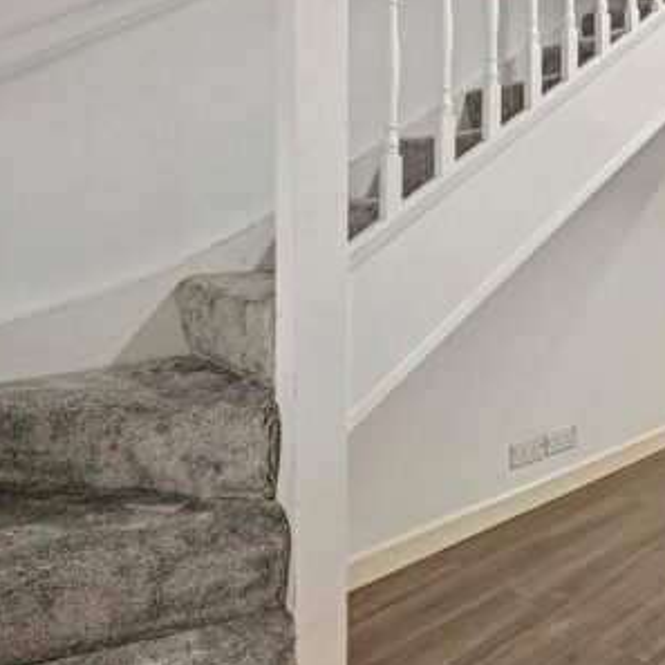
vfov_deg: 55.9
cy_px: 213
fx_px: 609
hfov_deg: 42.4
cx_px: 761
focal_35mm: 28
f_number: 16
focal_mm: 14
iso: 200
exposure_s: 1/1.25
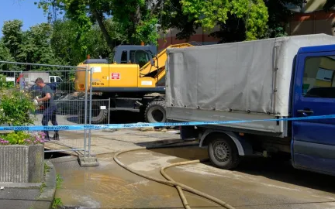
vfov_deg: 29.8
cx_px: 62
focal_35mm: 43
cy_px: 88
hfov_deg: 43.8
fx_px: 393
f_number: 4
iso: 200
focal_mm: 16
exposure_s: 1/1600
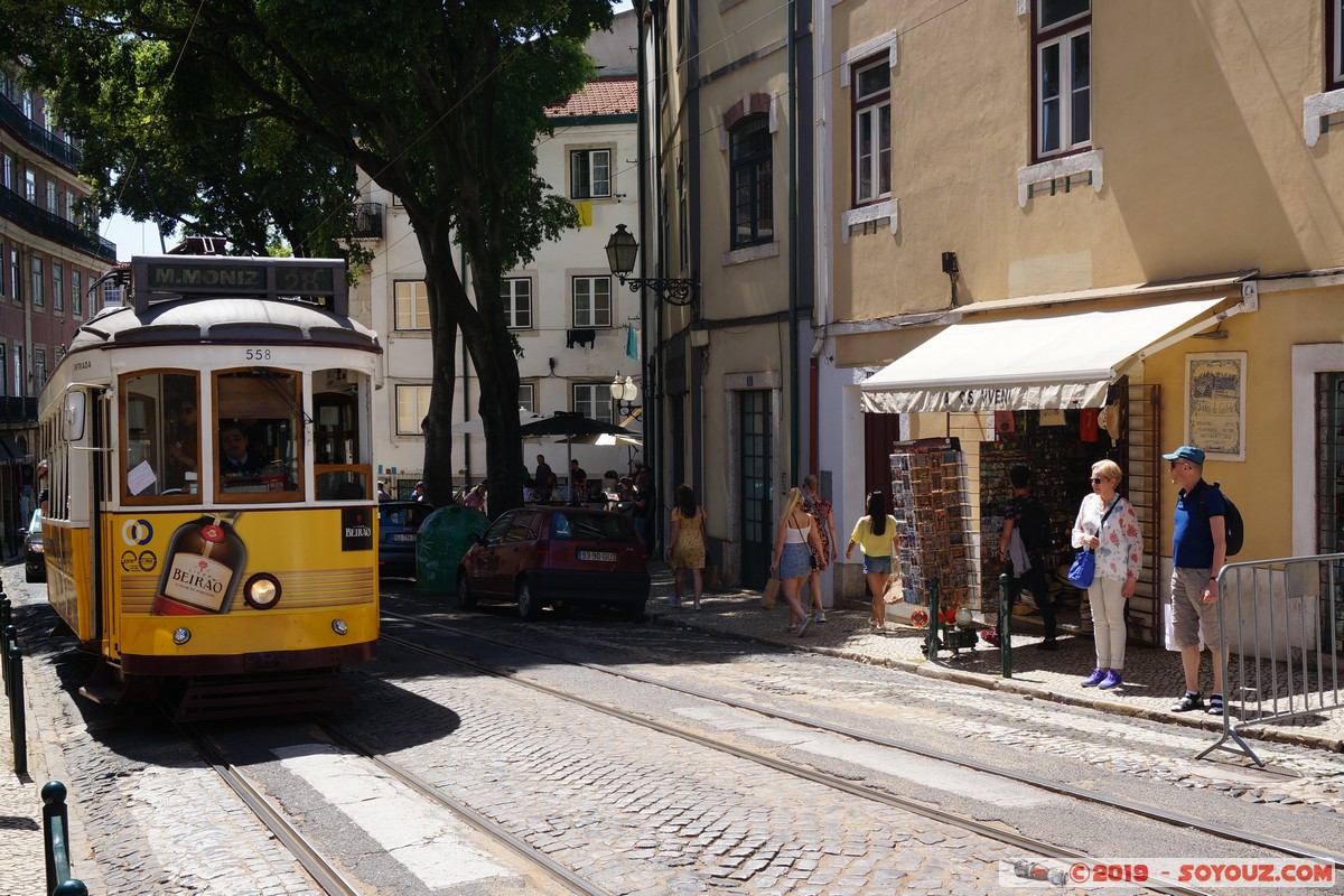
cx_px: 672
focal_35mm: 40
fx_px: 1512
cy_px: 448
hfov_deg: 47.9
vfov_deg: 33.0
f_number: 8
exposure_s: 1/125
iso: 100
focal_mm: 27
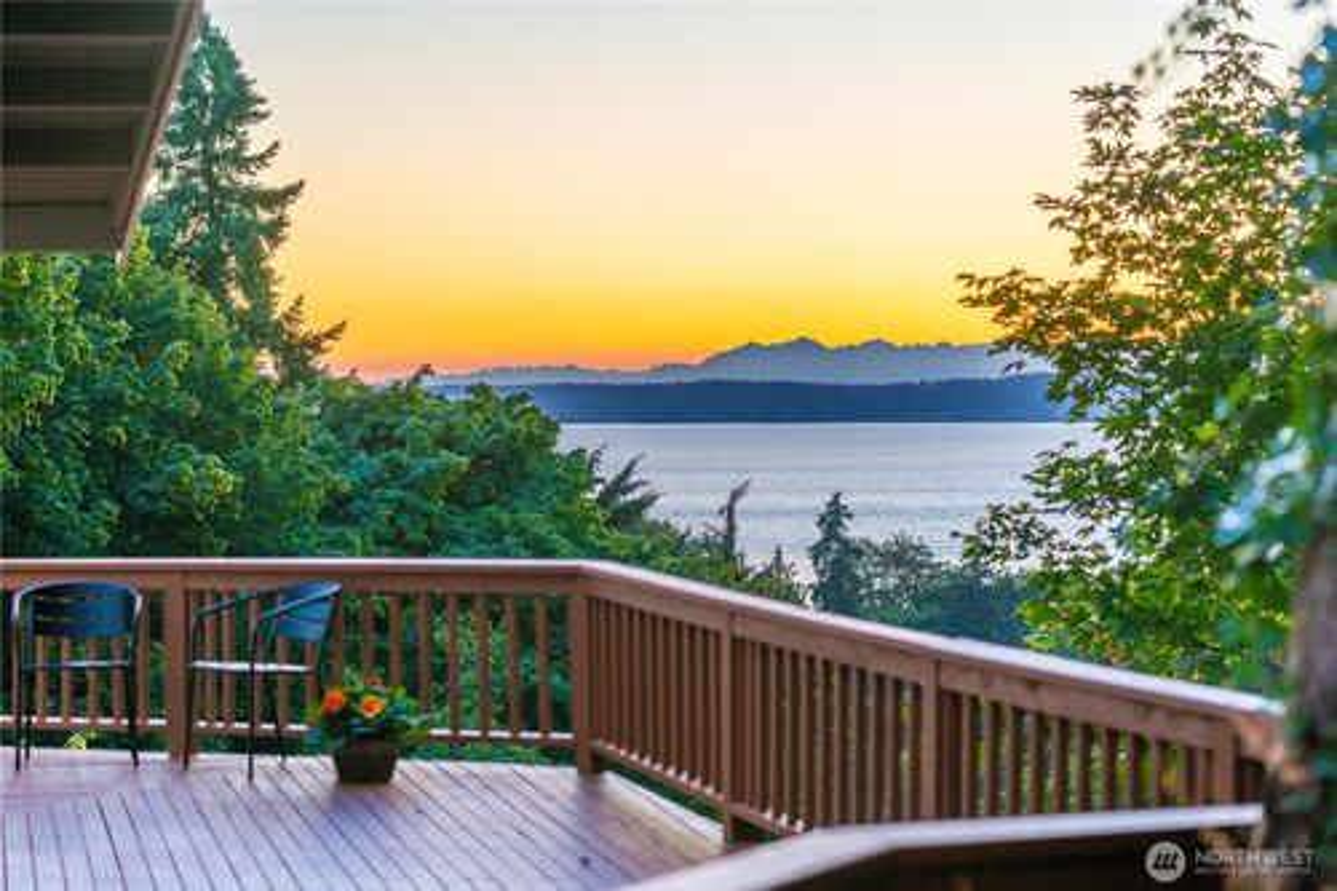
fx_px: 2599
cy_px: 446
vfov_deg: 19.4
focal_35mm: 70
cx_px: 668
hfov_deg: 28.9
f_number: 2.8
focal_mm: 70
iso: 160
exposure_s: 1/80
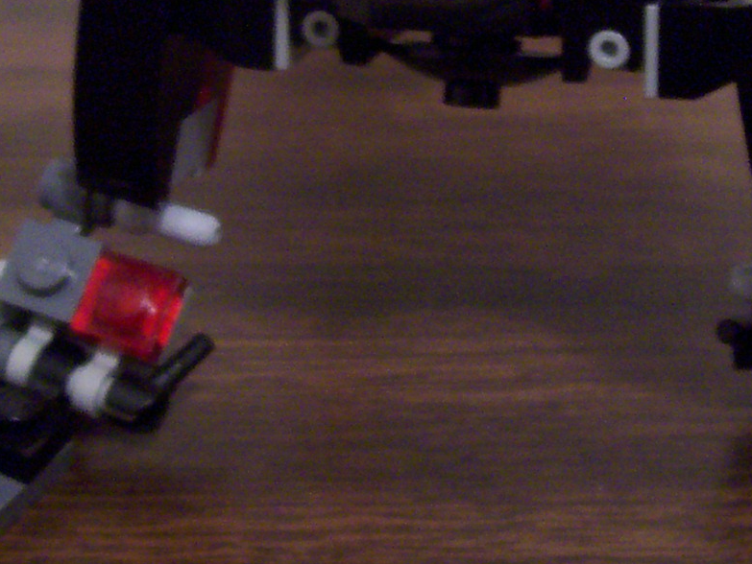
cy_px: 9
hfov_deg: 19.6
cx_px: 448
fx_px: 2173
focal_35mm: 100
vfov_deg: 14.6
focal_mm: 5.6
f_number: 2.7
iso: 160
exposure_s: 1/8
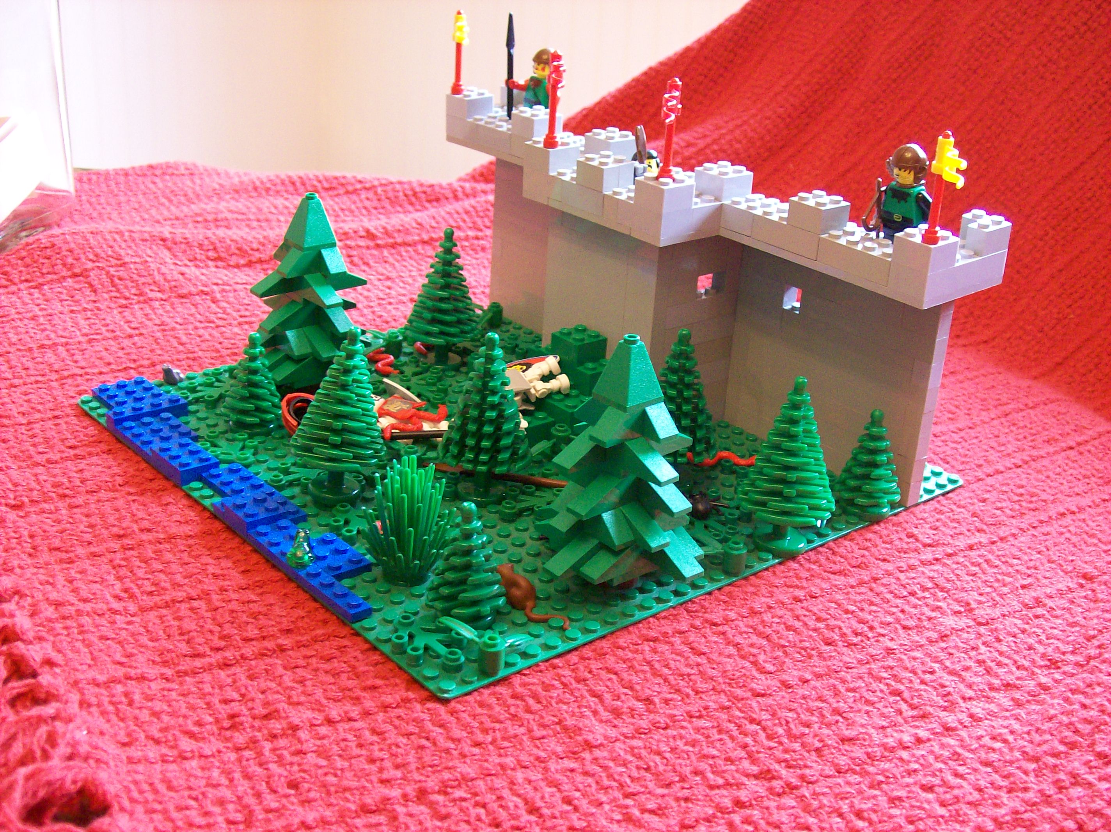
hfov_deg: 42.1
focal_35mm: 45
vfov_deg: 32.1
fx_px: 1443
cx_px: 556
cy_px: 416
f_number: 3
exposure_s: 1/9.97
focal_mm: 7.6
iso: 160
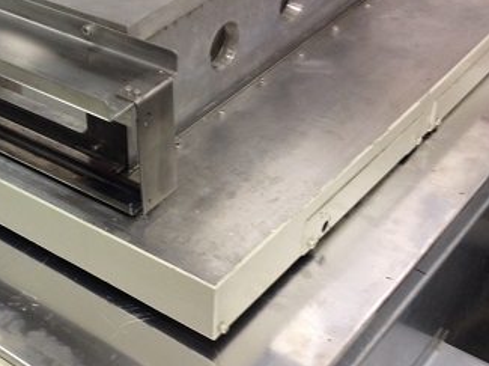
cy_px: 175
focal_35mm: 69
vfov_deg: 21.3
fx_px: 974
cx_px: 83
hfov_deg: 27.5
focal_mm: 4.28
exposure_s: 1/20
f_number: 2.4
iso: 64
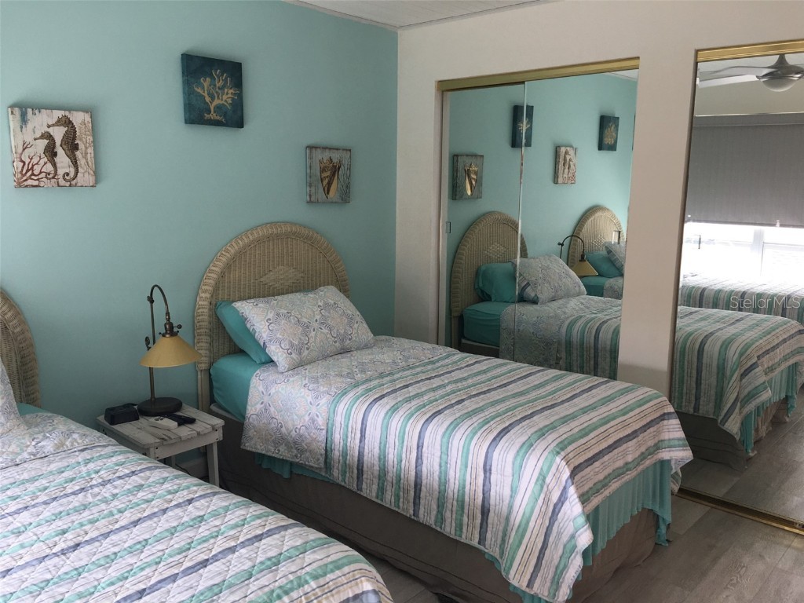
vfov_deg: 48.2
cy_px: 302
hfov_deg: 61.7
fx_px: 674
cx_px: 402
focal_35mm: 29
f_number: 2.2
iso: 25
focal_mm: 4.15
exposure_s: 1/60
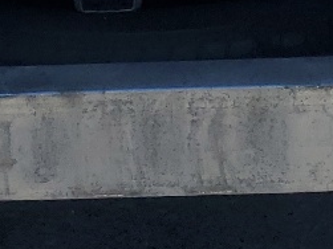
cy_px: -404
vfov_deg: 8.1
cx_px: 125
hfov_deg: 11.9
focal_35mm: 166
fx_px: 1596
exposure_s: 1/3333
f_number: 1.5
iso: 50
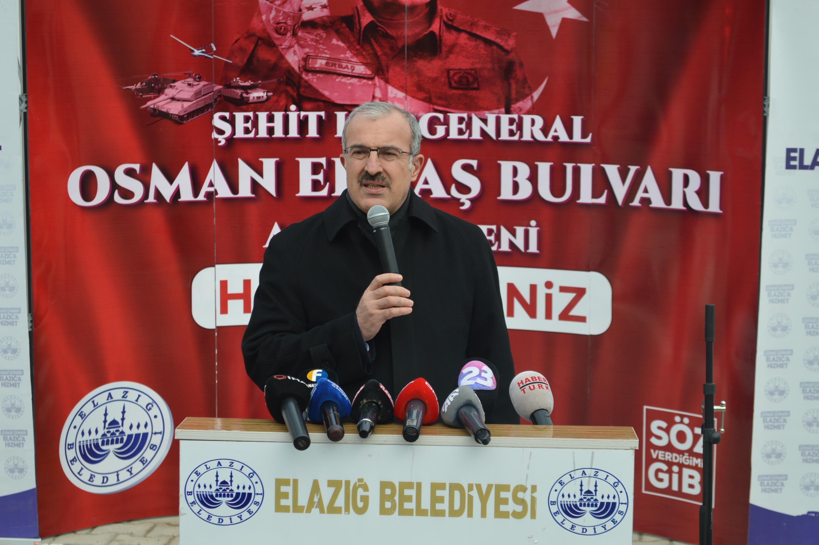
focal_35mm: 82
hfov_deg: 24.6
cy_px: 272
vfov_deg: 16.5
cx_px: 410
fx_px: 1875
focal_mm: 55
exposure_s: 1/160
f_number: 6.3
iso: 100
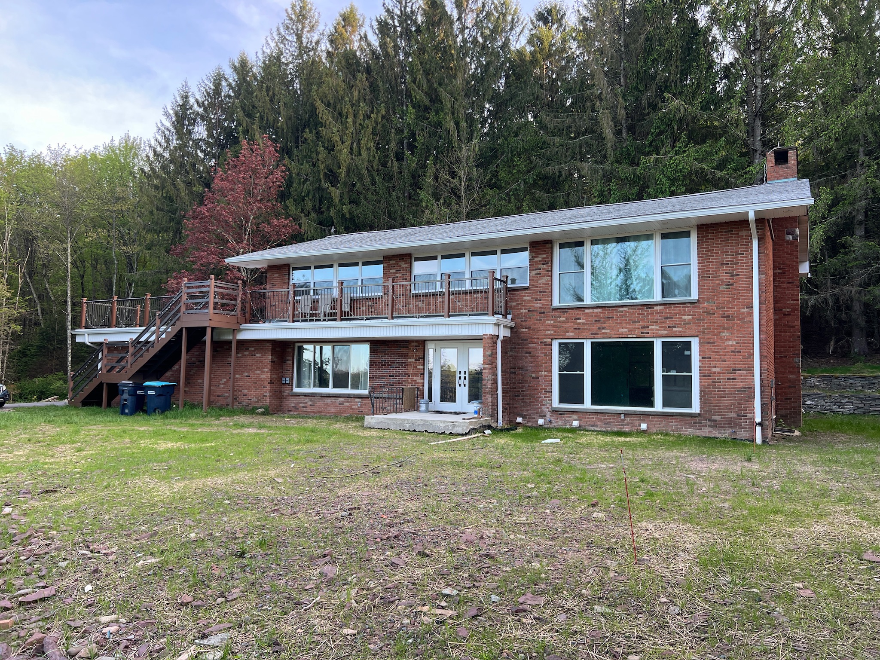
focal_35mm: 26
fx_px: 661
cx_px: 440
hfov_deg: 67.3
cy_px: 330
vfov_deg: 53.1
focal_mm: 5.7
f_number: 1.5
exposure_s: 1/181
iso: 50
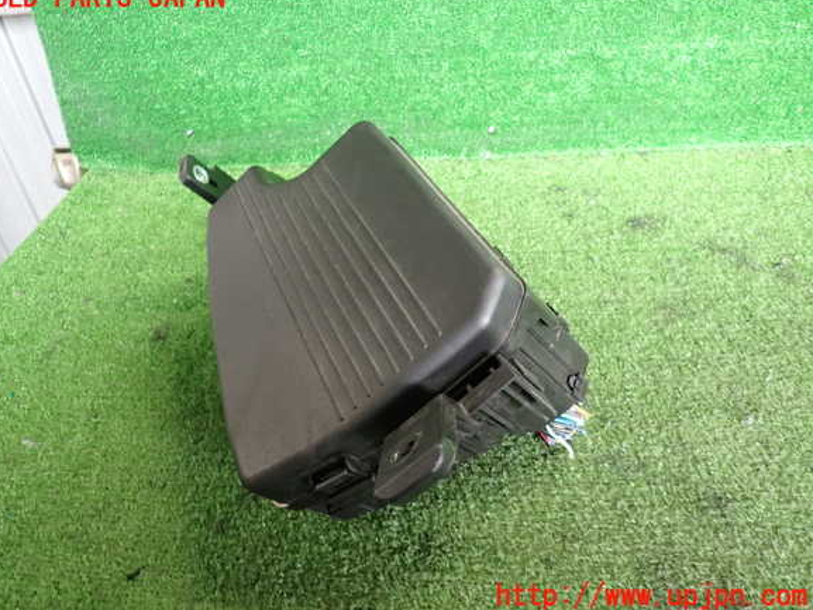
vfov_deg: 53.1
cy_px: 297
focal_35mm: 26
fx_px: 611
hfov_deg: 67.3
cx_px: 392
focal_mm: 4.5
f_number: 2
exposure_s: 1/30
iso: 320
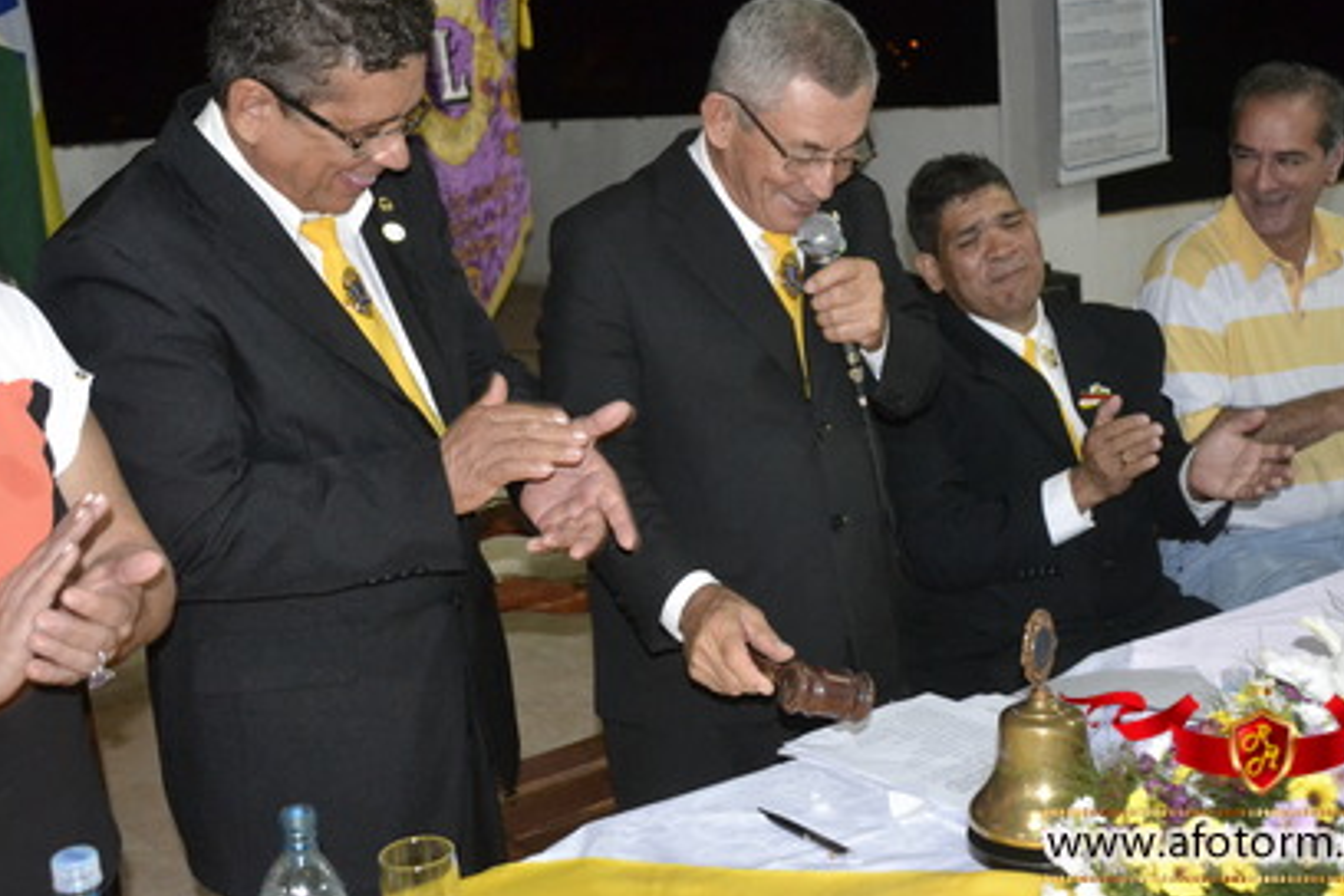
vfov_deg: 26.4
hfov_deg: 38.9
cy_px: 366
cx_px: 703
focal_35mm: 51
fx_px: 1904
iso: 3200
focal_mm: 28
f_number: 4
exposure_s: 1/60
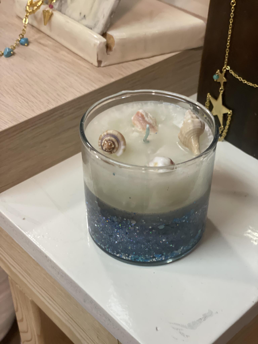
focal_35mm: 52
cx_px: 129
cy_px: 172
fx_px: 517
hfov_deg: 28.0
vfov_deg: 36.8
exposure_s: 1/100
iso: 200
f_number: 2
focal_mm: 6
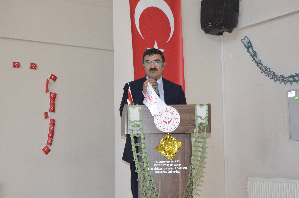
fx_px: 472
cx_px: 150
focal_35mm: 57
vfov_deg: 23.7
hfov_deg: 35.1
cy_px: 99
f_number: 7.1
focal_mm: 38
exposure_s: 1/60
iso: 4000
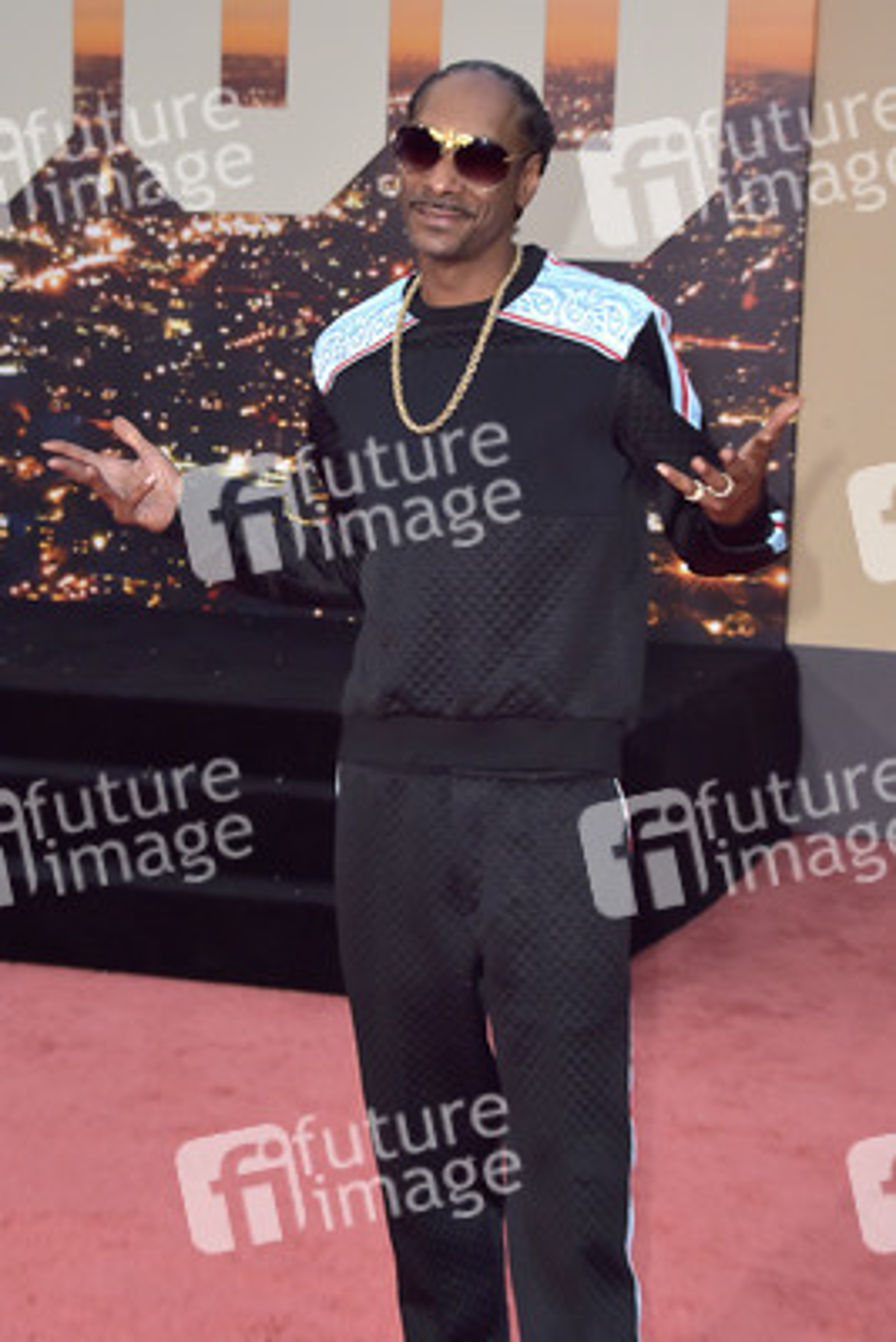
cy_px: 671
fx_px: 2312
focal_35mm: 62
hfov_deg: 21.9
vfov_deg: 32.4
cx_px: 448
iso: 800
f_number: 7.1
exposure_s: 1/250
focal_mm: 62
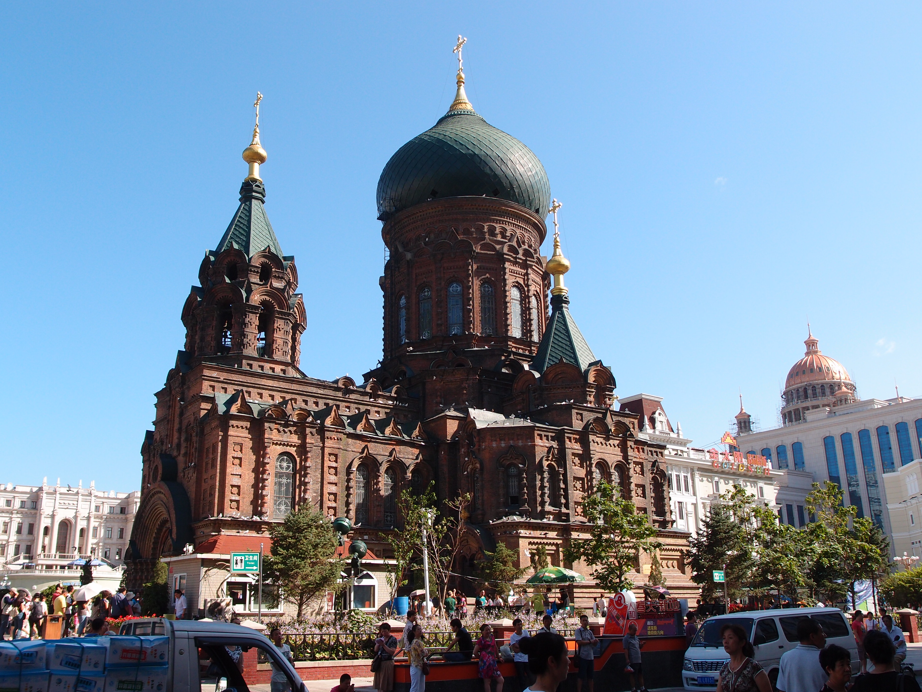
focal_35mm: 32
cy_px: 346
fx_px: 852
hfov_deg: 56.8
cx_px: 461
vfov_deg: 44.2
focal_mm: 6.87
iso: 100
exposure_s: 1/800
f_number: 2.8
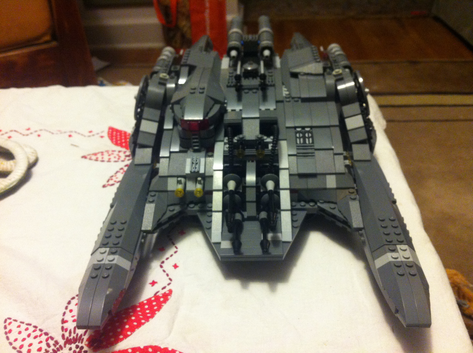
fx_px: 478
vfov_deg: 40.6
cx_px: 236
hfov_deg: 52.7
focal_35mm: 35
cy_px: 176
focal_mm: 3.85
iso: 320
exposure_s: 1/15
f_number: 2.8
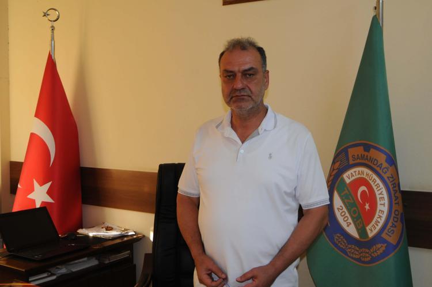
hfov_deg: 46.5
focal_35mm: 42
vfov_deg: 31.8
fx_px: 503
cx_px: 216
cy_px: 144
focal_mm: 28
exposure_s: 1/125
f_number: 5
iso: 800
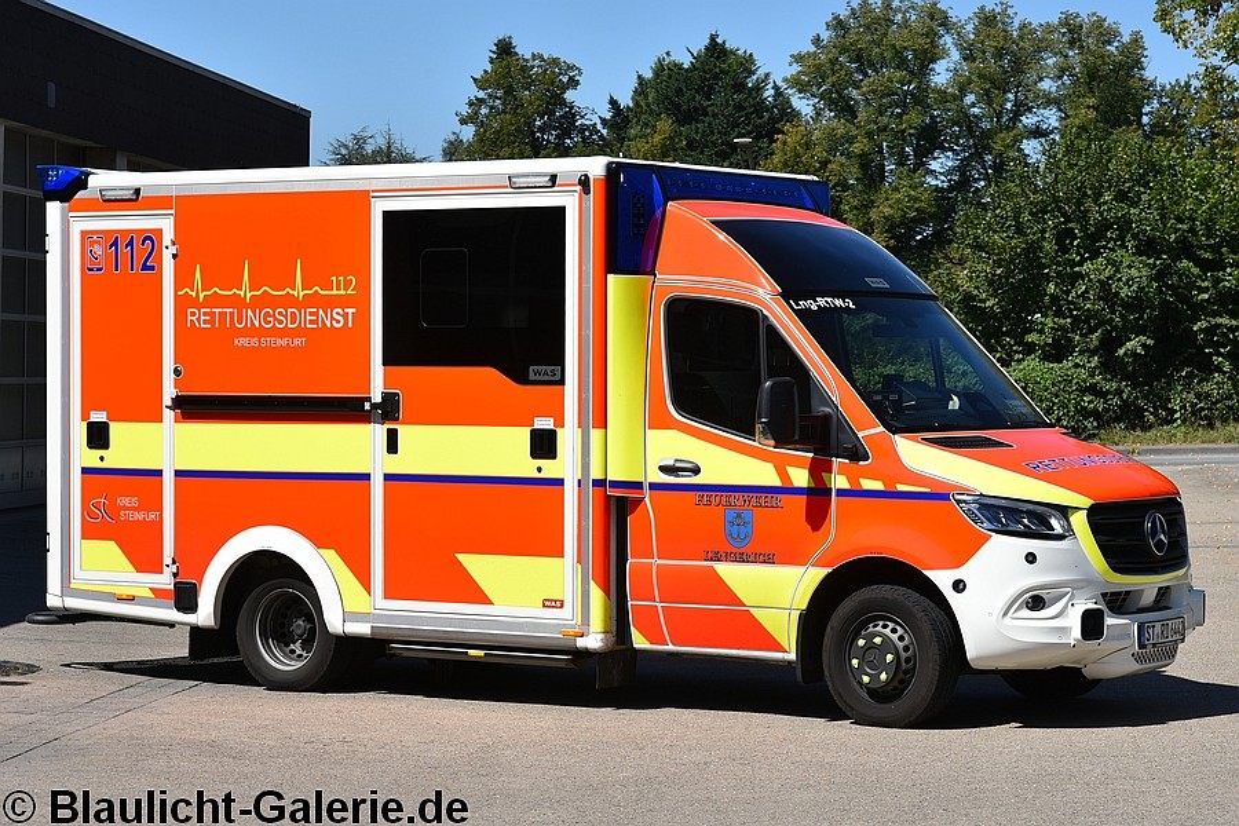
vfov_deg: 16.1
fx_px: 2925
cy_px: 413
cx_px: 620
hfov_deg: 23.9
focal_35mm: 85
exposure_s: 1/400
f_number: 10
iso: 200
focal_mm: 85
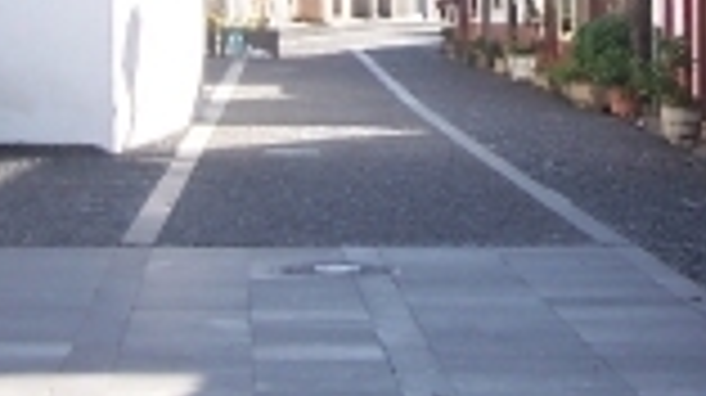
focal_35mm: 158
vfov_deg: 7.6
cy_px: -144
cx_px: 414
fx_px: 2955
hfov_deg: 13.6
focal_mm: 6.3
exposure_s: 1/320
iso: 80
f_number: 2.8
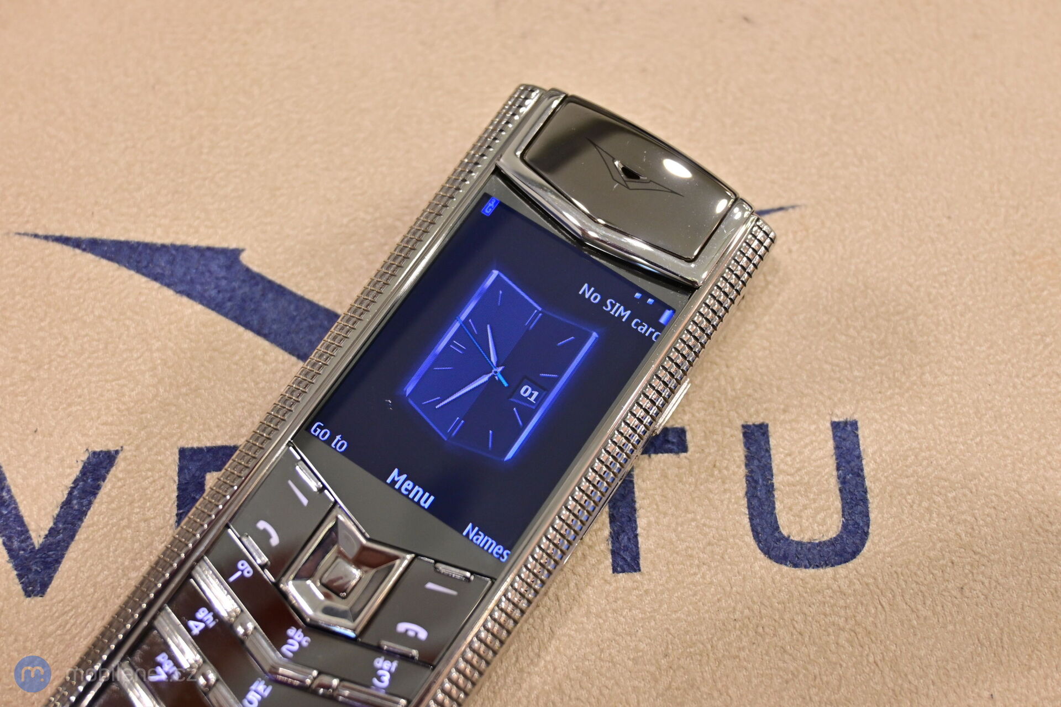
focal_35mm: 47
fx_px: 1392
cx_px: 530
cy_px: 354
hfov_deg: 41.7
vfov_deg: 28.5
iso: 500
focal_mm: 31.5
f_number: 5
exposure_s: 1/50
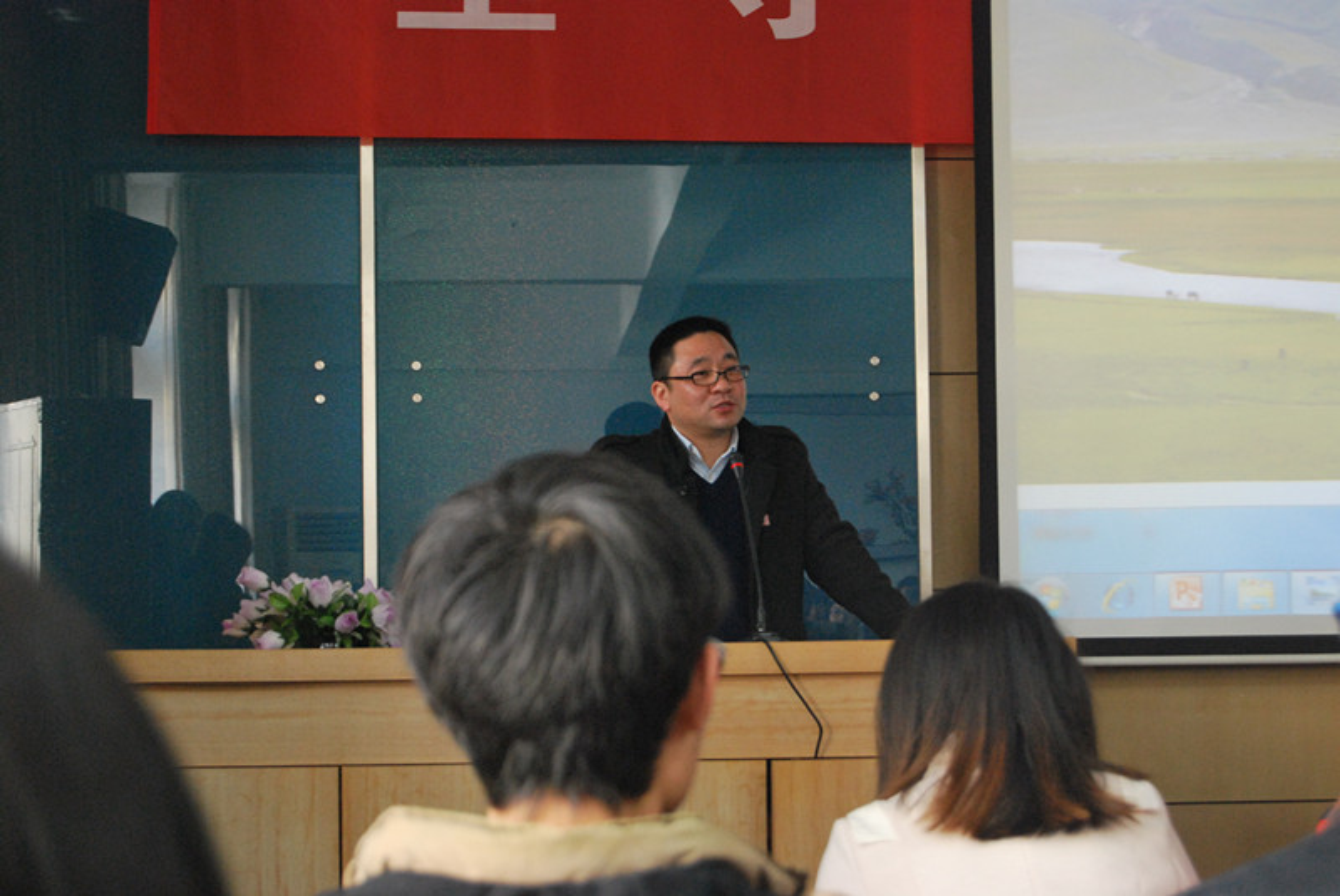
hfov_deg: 24.6
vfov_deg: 16.6
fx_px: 3074
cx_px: 670
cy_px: 448
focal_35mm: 82
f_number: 5.6
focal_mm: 55
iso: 1000
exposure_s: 1/30
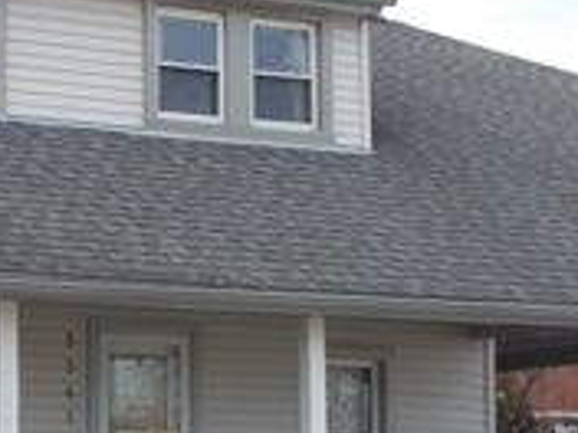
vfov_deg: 13.3
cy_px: 330
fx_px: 1853
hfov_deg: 17.1
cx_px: -62
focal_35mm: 111
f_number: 3.9
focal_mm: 6.9
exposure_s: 1/250
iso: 80
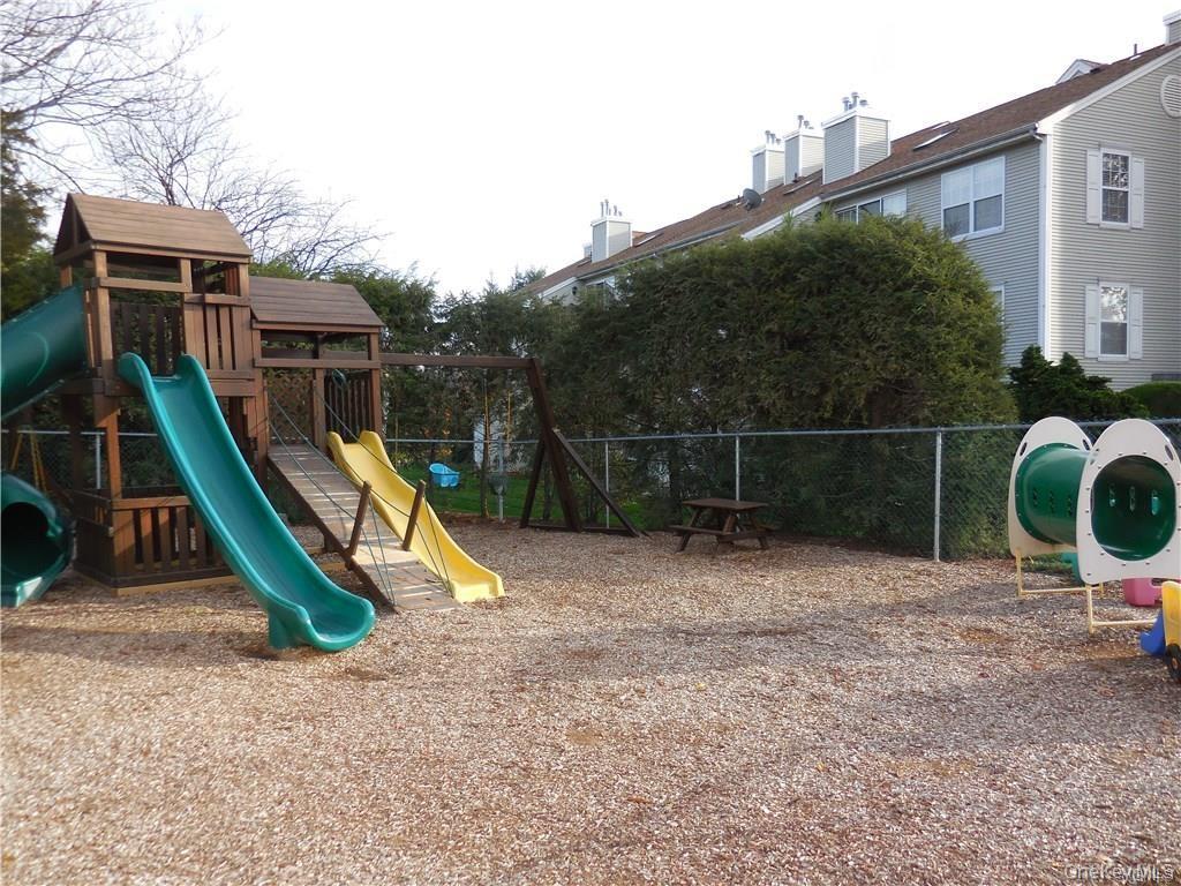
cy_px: 443
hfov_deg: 63.4
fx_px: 955
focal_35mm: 28
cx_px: 590
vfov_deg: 49.7
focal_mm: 5
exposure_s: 1/320
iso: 125
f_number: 3.5
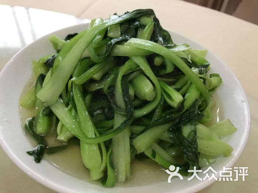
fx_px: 209
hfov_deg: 63.4
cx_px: 129
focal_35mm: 28
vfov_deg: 49.7
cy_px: 96
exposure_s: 1/17
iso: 32
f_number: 1.8
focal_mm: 3.99
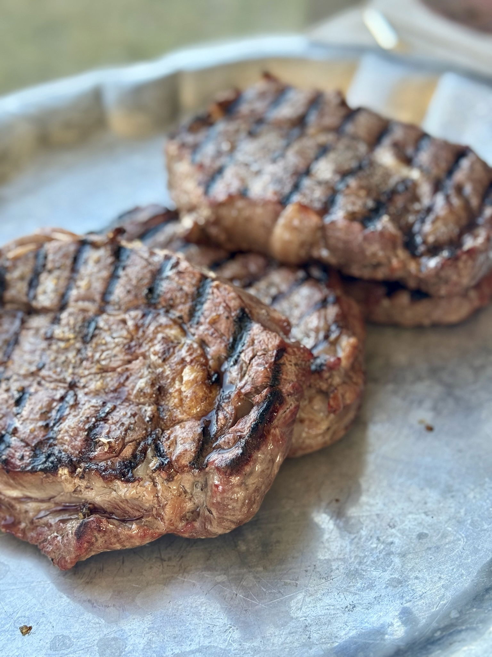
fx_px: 910
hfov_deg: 30.3
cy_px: 328
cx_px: 246
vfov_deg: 39.7
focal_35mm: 48
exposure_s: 1/182
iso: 64
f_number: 1.78
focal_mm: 6.76
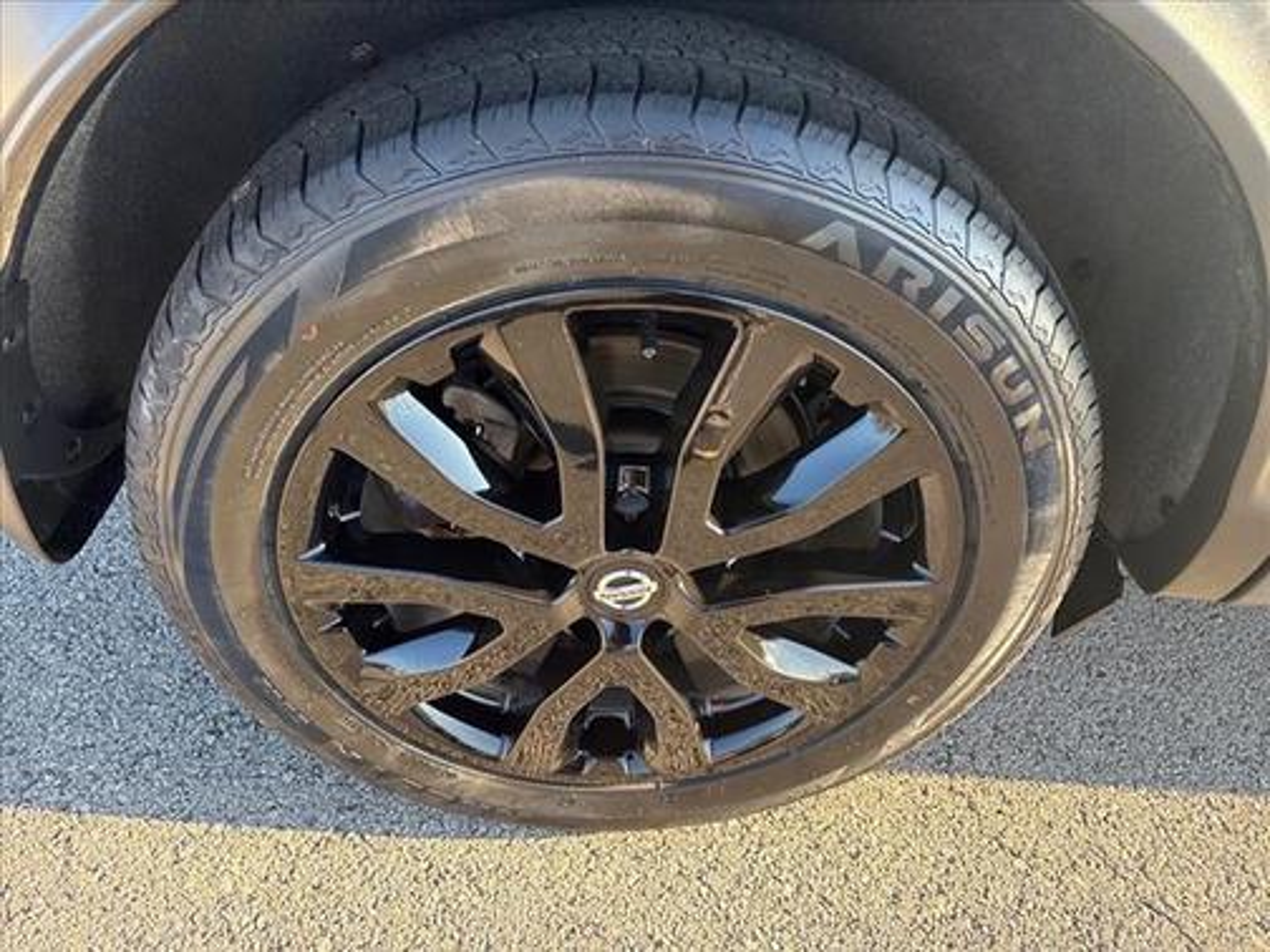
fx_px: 954
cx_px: 635
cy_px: 476
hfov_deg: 67.3
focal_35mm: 26
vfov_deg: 53.1
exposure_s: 1/205
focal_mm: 5.96
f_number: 1.6
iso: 100
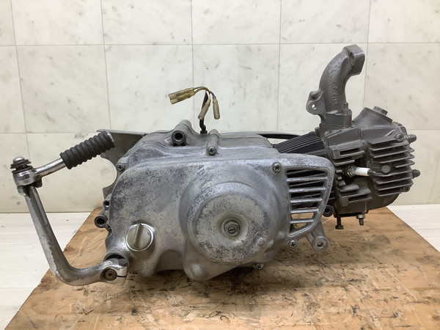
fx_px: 394
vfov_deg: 45.4
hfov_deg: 58.4
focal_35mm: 31
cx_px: 220
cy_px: 165
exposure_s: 1/60
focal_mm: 3.3
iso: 50
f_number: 2.4
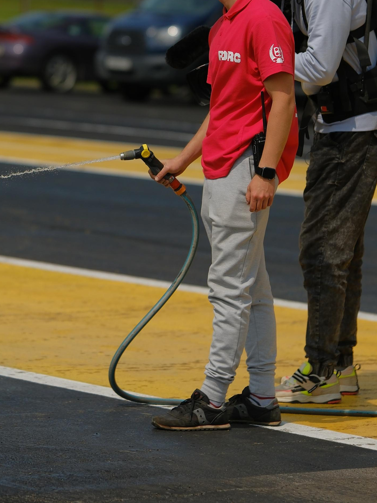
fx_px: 3442
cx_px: 111
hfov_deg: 6.3
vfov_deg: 8.3
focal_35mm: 237
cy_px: 19
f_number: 1.8
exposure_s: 1/16000
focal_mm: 75
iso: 160
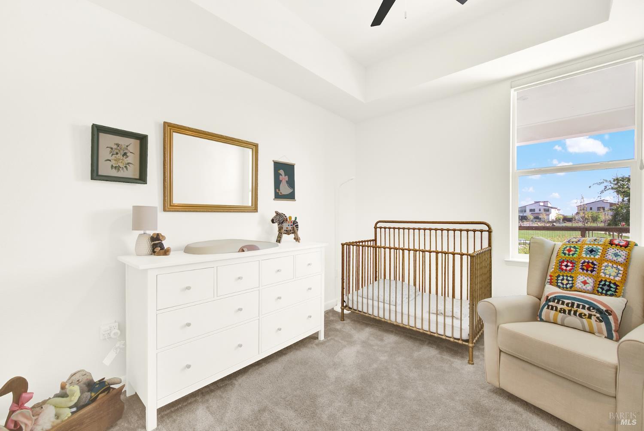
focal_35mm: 14
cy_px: 216
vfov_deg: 81.3
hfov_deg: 104.2
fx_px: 251
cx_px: 322
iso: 100
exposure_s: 1/10
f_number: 14
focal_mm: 14
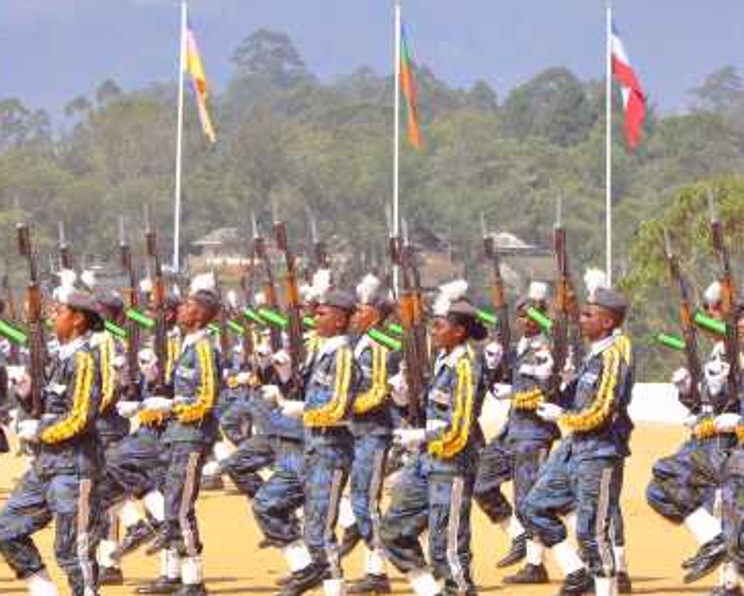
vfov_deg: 6.4
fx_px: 5372
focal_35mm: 244
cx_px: 295
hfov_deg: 7.9
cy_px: 399
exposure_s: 1/160
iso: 200
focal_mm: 105
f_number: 13
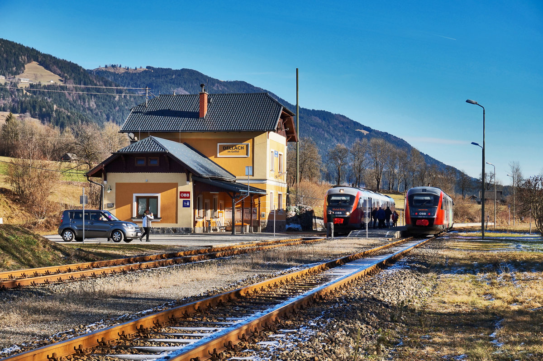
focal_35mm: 64
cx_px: 272
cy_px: 180
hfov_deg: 31.2
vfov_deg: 21.0
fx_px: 972
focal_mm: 43
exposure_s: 1/500
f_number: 8
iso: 200
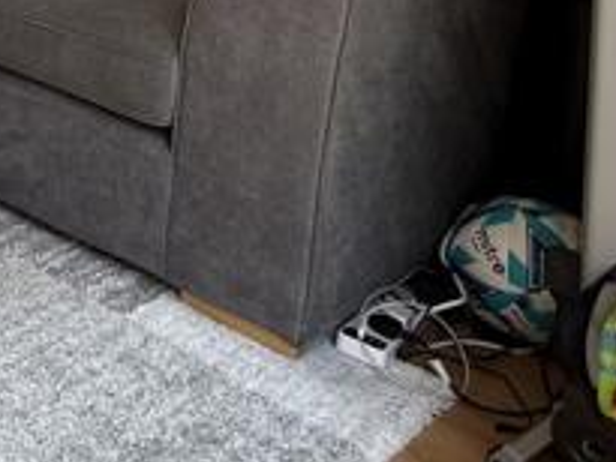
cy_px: -255
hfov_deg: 22.3
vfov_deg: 18.4
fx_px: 1246
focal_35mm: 70
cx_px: -337
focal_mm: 2.22
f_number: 2.2
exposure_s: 1/108
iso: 64
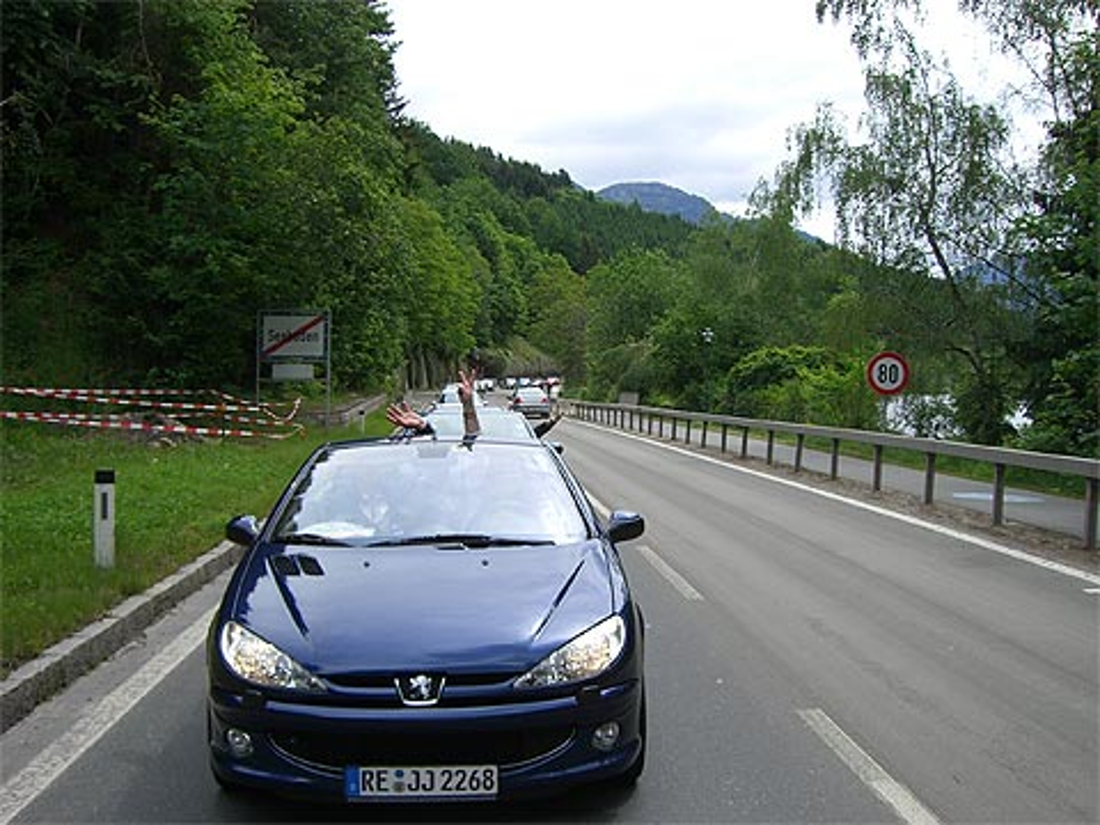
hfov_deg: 49.0
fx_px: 1208
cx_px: 550
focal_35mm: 38
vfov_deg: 37.7
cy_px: 412
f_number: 4.3
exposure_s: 1/320
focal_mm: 6.2
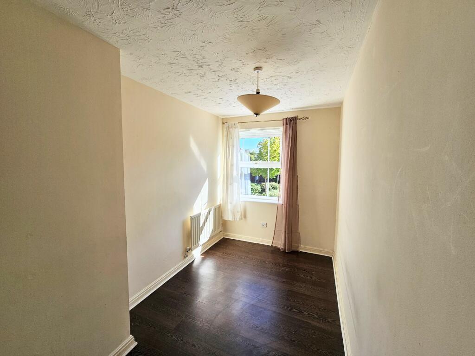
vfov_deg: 89.9
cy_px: 178
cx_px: 238
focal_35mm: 13
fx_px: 178
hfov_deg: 106.2
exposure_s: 1/273
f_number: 2.2
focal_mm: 2.2
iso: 50
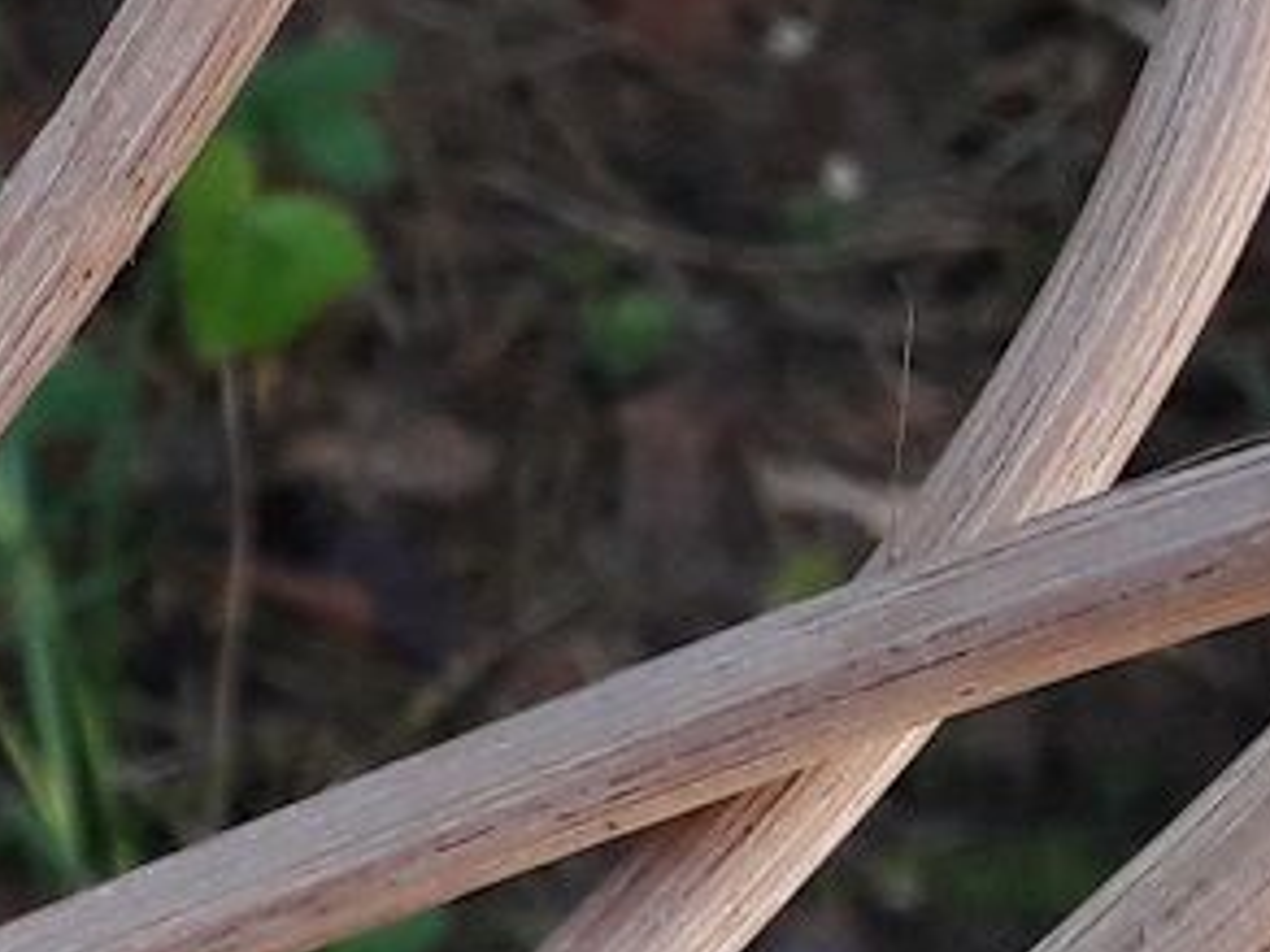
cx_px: -1896
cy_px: 687
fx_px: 6531
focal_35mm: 178
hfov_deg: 9.7
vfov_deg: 8.3
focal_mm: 3.7
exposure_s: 1/100
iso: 64
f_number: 1.9
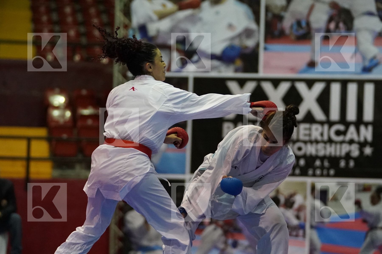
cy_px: 127
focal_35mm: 190
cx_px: 191
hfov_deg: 10.8
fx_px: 2016
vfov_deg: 7.2
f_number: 2.8
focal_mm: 127
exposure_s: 1/800
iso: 6400
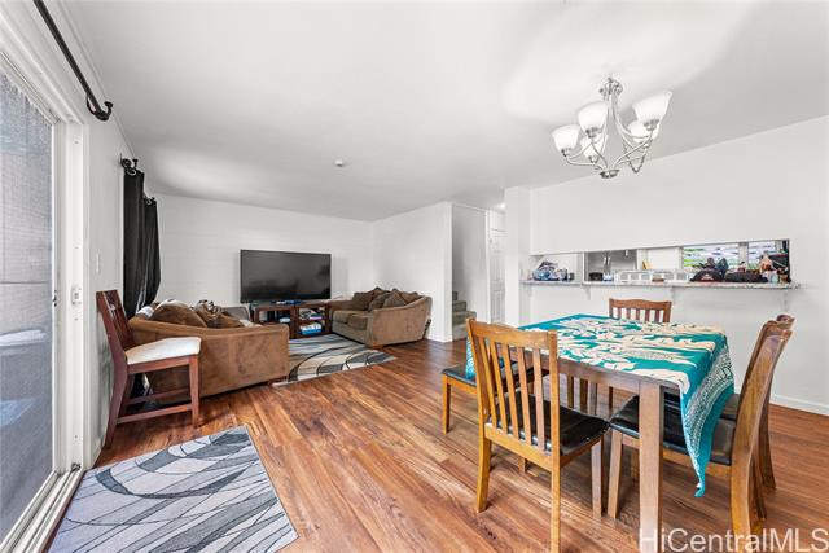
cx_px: 414
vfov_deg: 90.0
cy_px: 276
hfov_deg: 112.6
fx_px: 276
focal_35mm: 12
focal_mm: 12
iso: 400
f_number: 8
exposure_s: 1/2.5
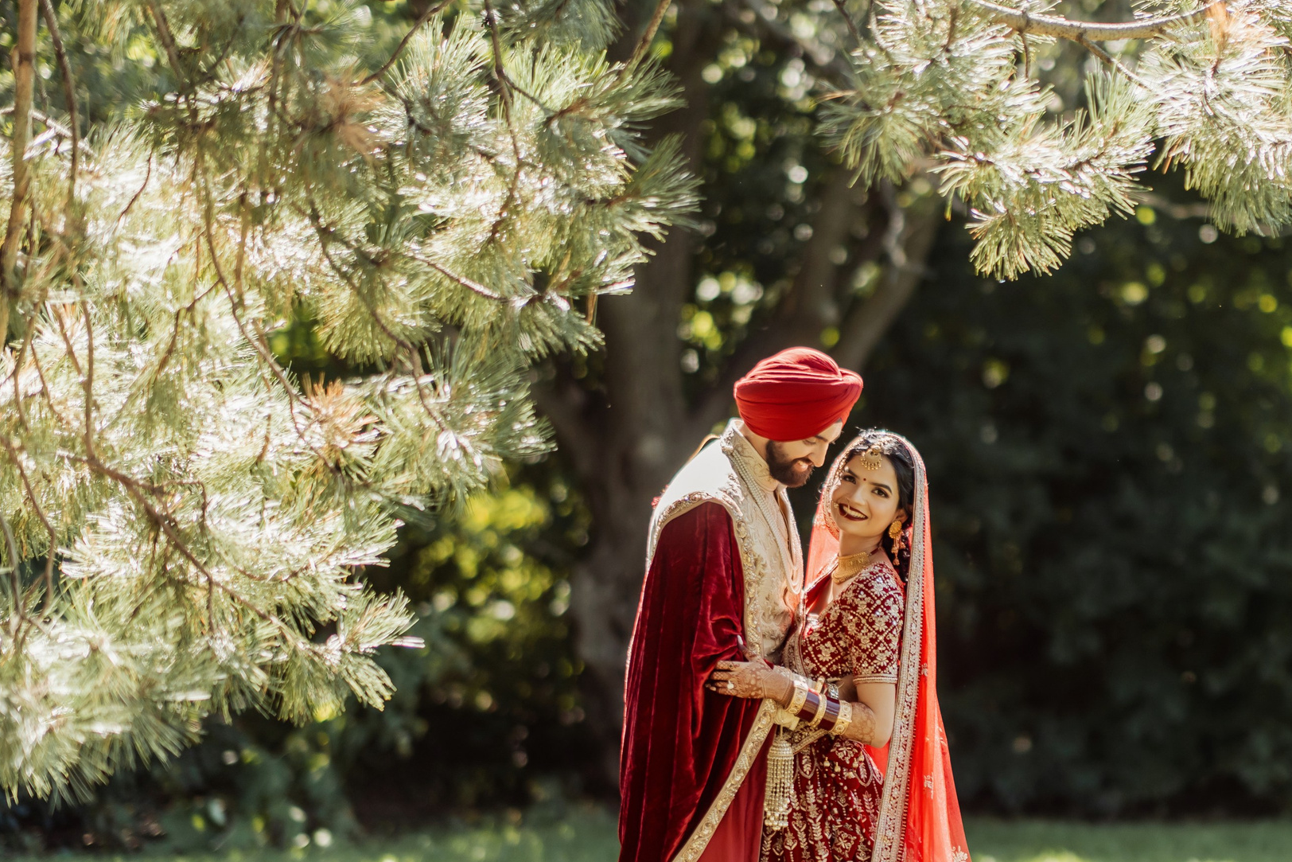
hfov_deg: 15.3
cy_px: 560
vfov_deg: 10.2
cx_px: 903
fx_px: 4809
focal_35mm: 134
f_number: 1.4
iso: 100
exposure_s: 1/1250
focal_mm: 85
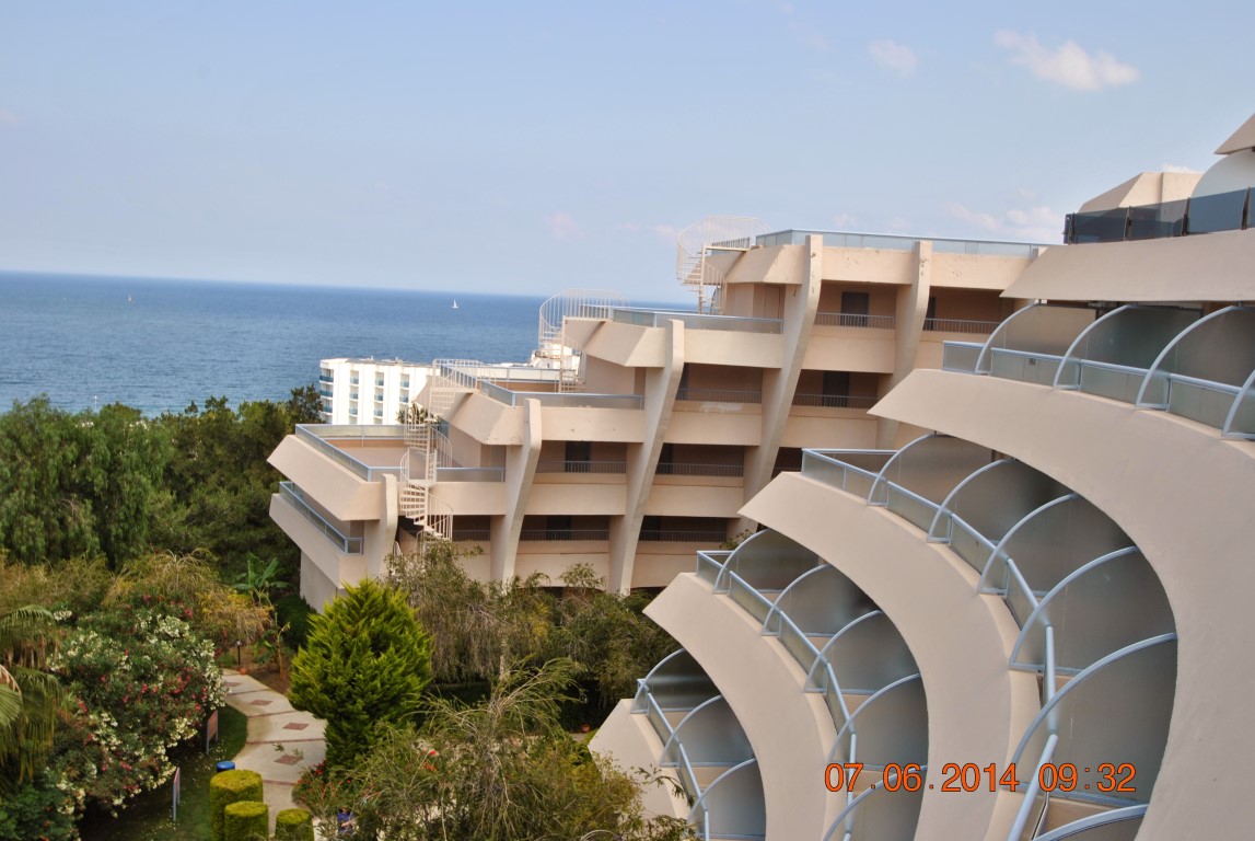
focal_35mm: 36
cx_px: 628
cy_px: 420
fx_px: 1257
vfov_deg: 37.0
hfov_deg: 53.1
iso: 100
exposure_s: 1/200
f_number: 7.1
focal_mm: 24
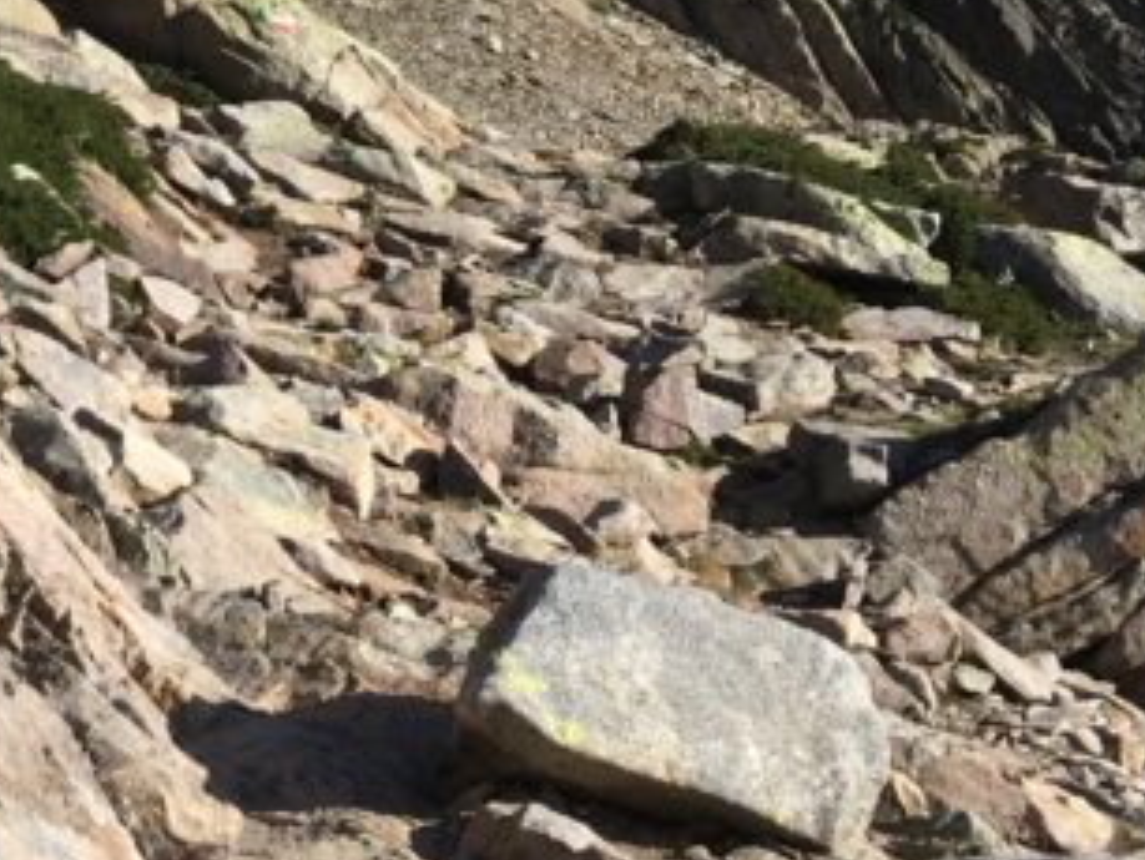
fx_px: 3211
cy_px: -86
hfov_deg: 18.5
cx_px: -415
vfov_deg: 14.9
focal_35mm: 97
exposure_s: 1/1832
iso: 25
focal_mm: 4.15
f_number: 2.2
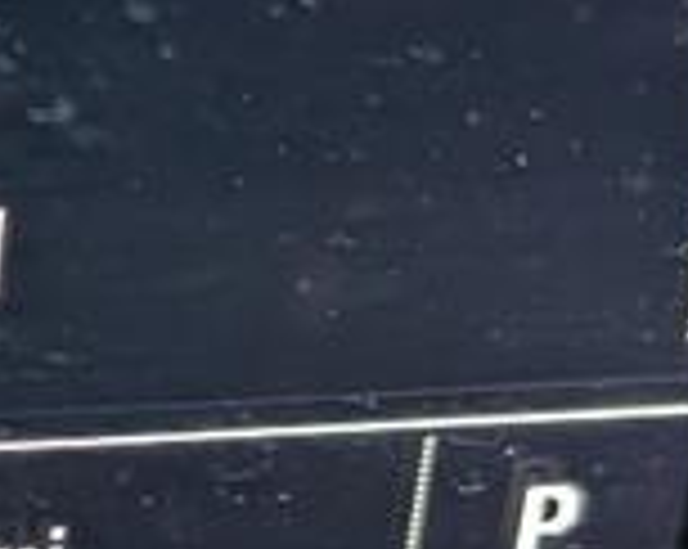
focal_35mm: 200
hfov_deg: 9.5
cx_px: -189
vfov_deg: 7.7
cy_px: 526
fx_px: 4067
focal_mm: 6.9
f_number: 1.68
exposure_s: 1/135
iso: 345
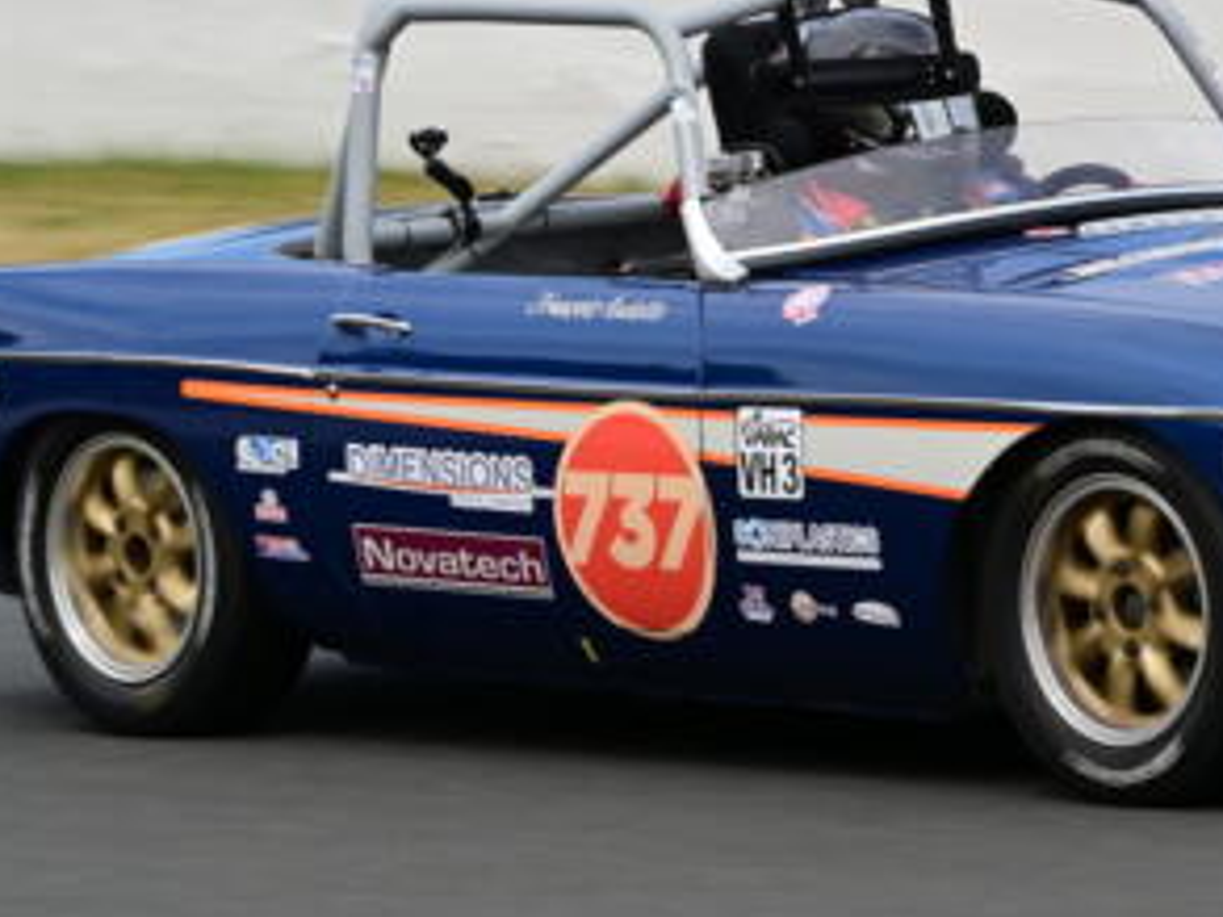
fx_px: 13072
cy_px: 354
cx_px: 959
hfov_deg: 5.4
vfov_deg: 4.0
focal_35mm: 370
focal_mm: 150
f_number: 13
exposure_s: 1/250
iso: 400
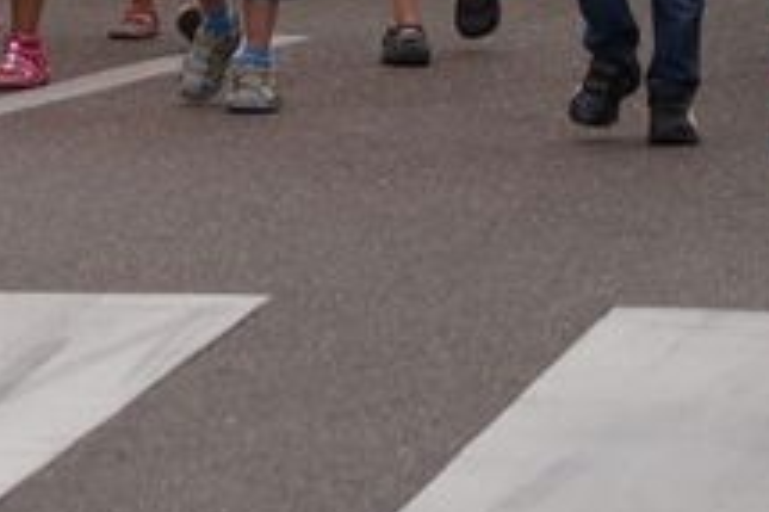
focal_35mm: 608
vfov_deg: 2.2
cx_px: -780
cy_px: -593
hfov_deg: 3.4
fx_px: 12985
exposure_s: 1/250
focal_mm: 85
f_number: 5.6
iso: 100
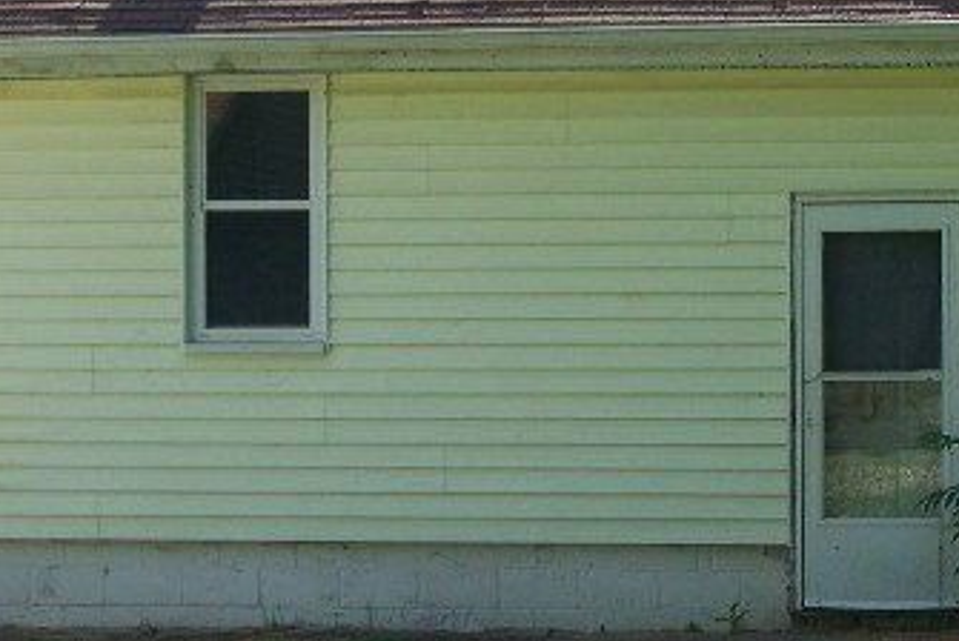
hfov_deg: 16.1
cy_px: 232
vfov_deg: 10.8
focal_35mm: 127
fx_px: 3386
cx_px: 618
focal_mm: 10.7
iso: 80
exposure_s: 1/500
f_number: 3.2
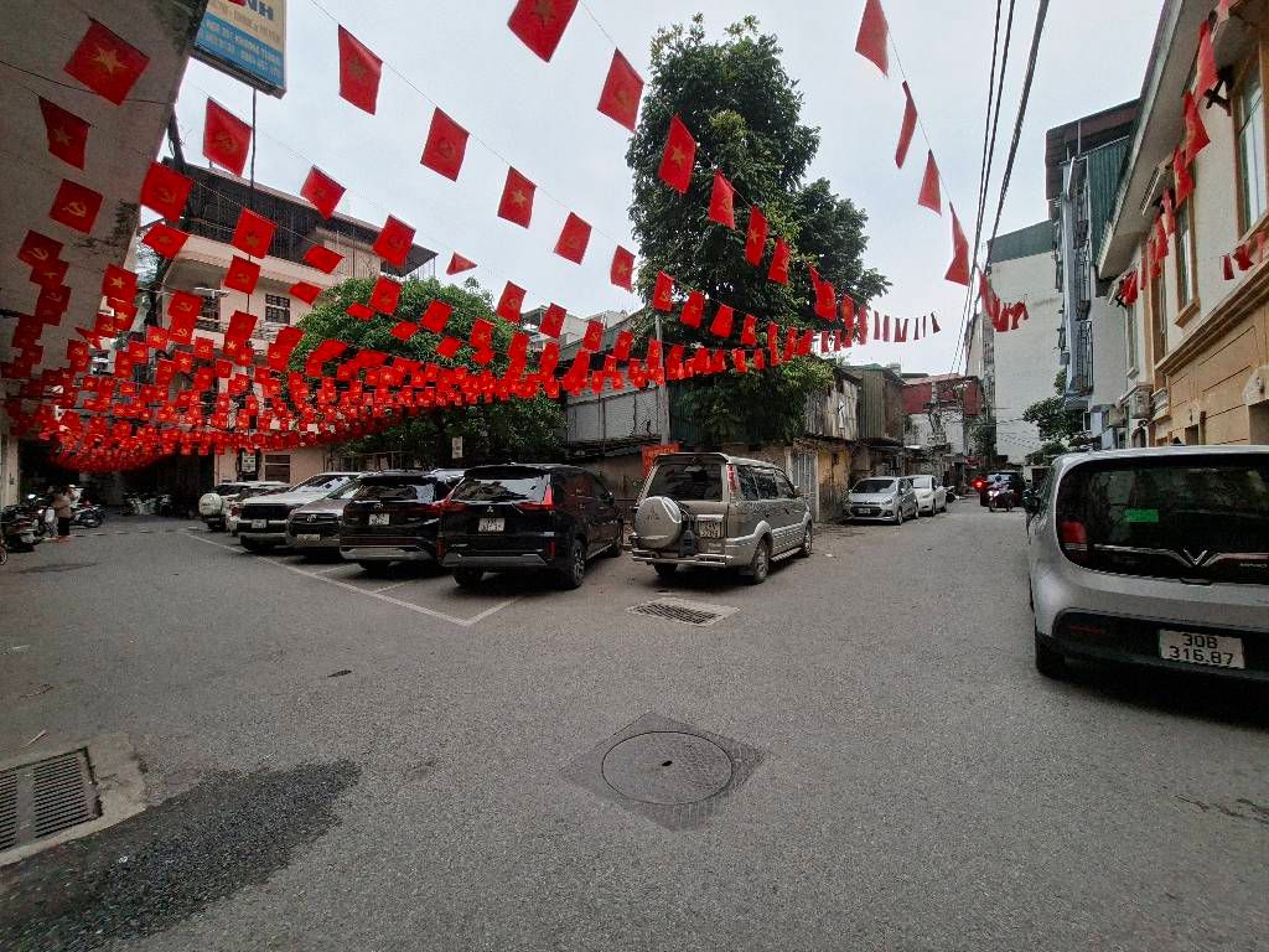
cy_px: 476
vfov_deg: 89.9
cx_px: 634
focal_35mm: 13
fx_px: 477
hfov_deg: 106.2
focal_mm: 1.74
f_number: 2.2
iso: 80
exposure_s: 1/50
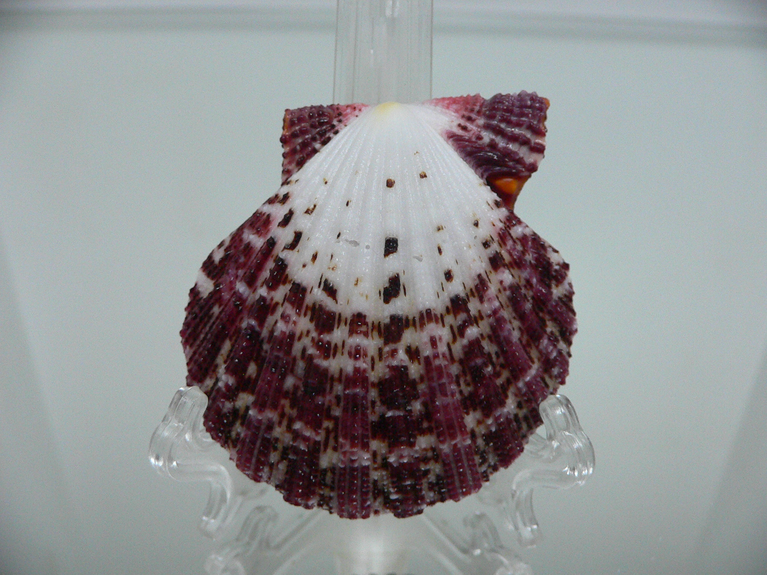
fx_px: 776
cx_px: 384
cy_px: 288
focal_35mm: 35
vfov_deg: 40.7
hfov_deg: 52.6
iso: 200
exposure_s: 1/50
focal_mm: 4.6
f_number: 2.8
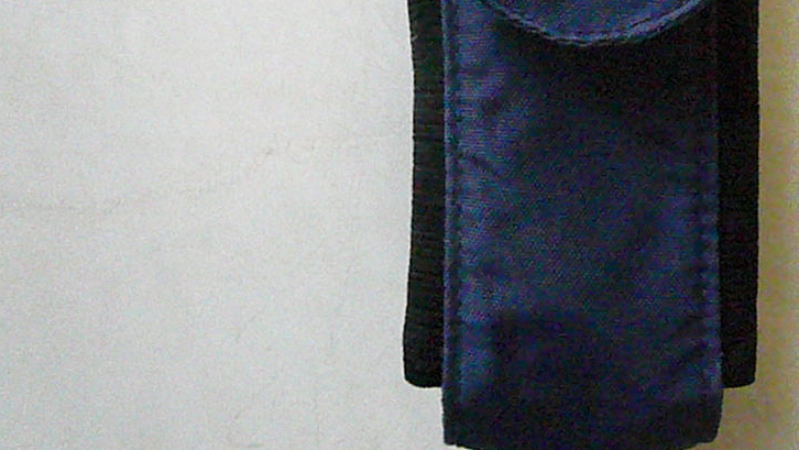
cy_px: 101
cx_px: 544
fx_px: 890
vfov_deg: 27.9
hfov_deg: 47.4
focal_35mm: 42
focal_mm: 4.6
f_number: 2.8
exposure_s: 1/400
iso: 3200
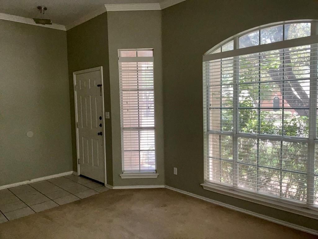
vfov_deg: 51.4
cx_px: 159
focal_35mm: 27
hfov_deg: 65.3
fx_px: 248
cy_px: 120
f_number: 1.8
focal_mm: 3
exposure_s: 1/100
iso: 125
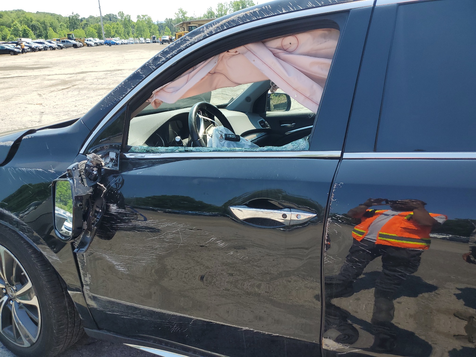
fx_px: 358
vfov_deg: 53.1
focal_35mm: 26
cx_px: 238
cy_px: 178
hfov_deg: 67.3
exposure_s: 1/1250
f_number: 1.5
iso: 50
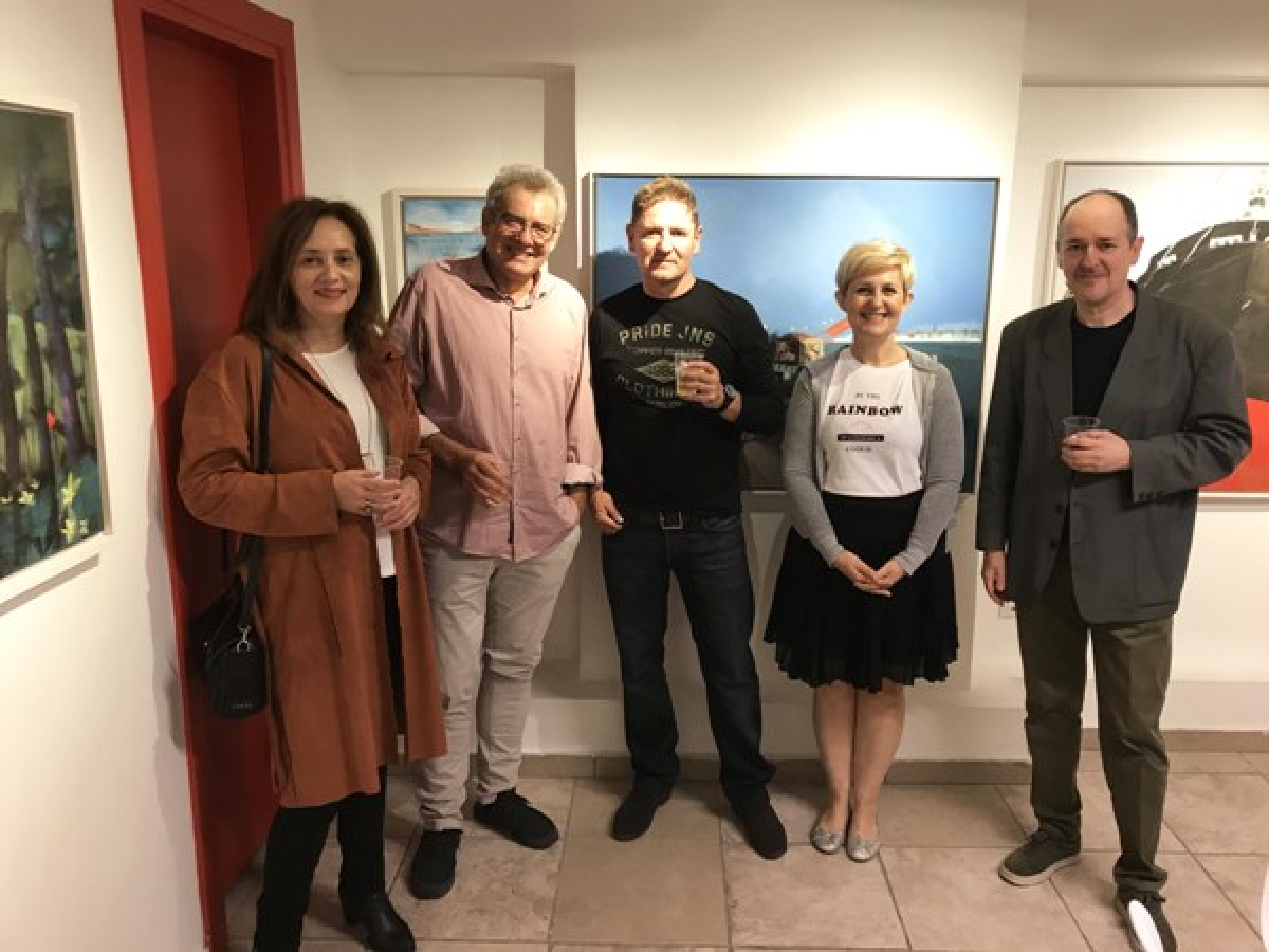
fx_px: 1026
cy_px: 476
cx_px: 634
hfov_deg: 63.4
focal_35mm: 28
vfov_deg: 49.7
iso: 50
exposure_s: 1/17
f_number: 1.8
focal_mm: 3.99
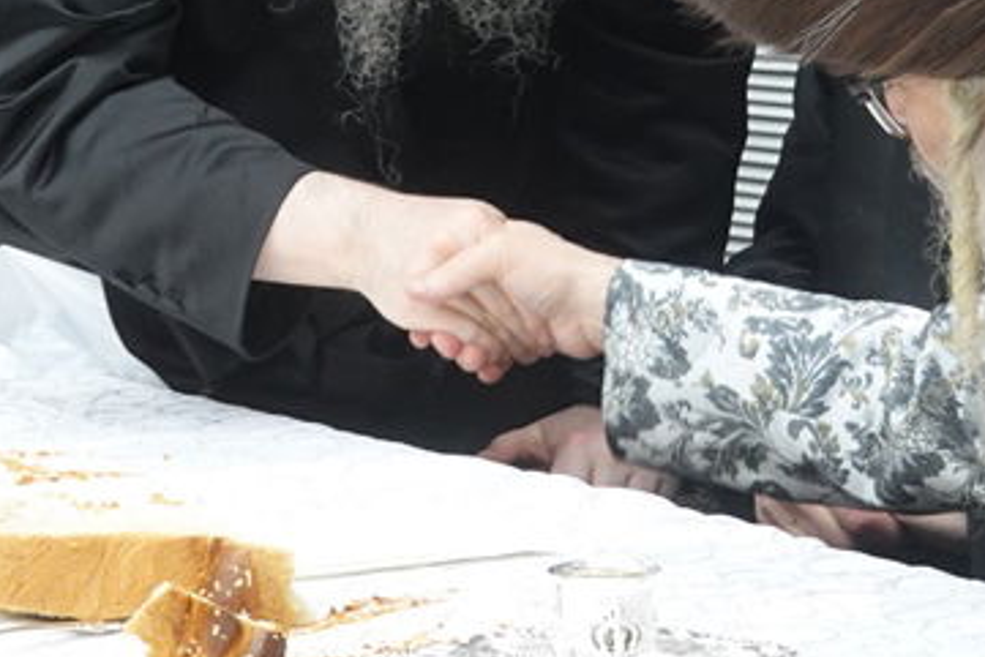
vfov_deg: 6.2
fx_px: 6049
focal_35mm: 221
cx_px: 775
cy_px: -151
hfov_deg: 9.3
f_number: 4
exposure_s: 1/80
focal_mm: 28.54
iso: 800
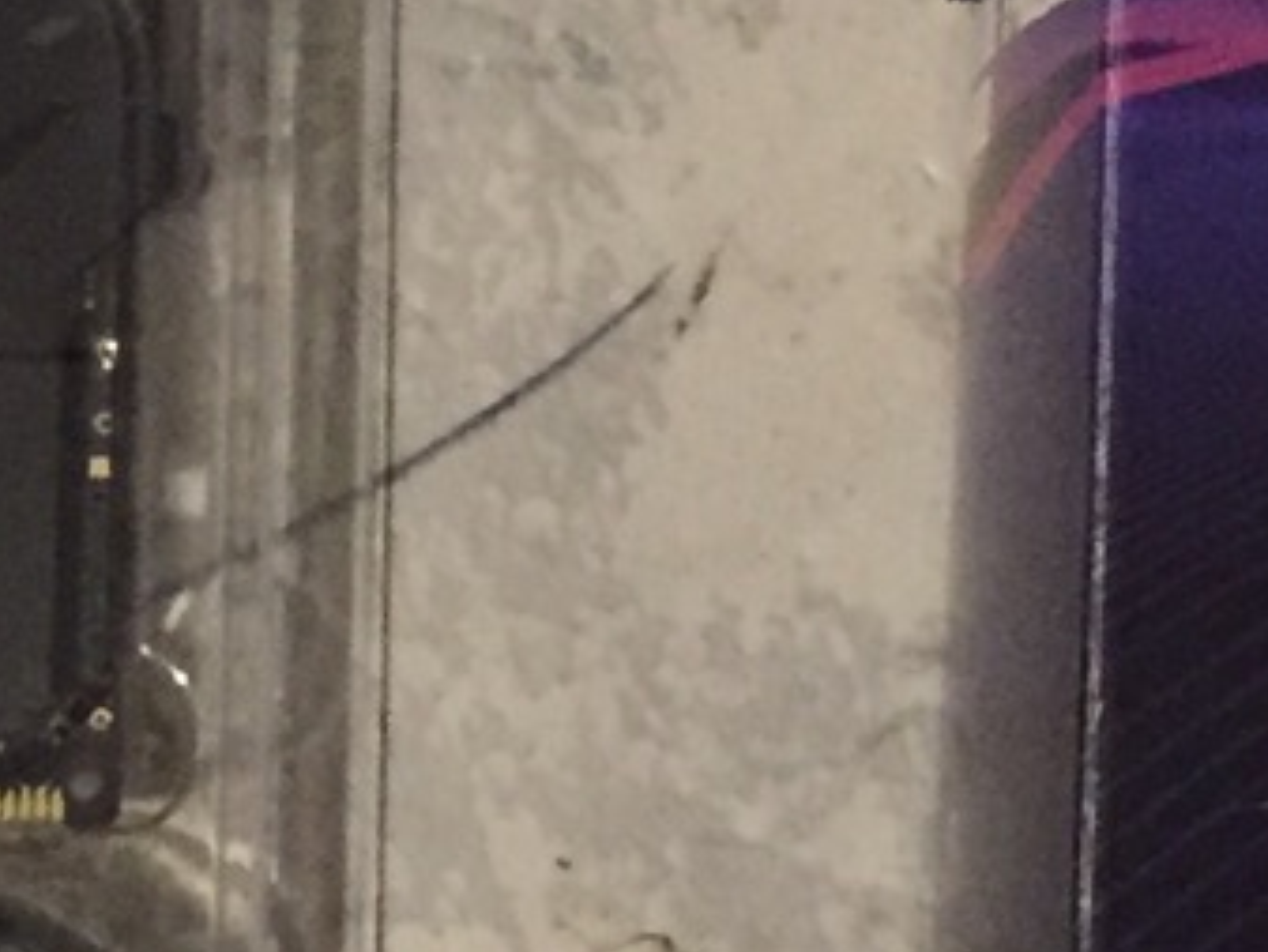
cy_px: 523
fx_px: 6449
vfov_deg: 8.4
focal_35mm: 176
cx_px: 278
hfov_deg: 11.2
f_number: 2.2
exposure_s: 1/17
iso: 400
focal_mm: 4.15
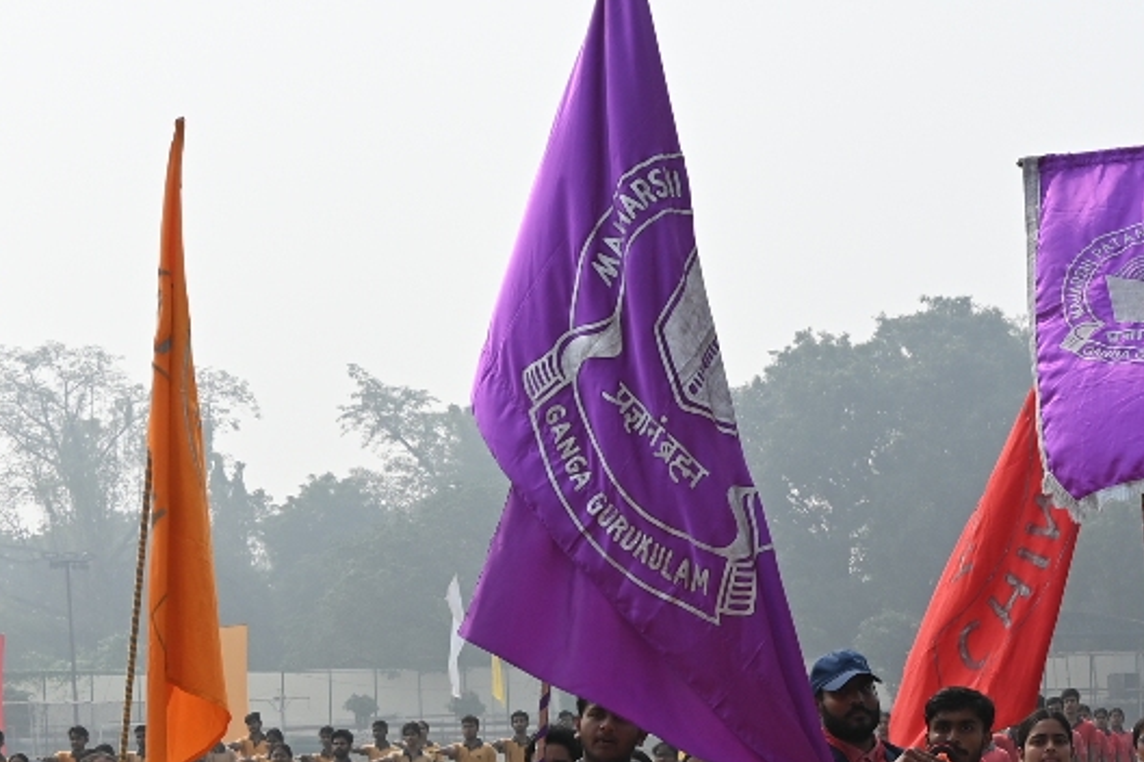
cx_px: 1081
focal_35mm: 100
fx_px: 3178
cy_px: 737
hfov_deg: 19.9
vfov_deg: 13.5
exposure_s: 1/400
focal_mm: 22
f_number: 7.1
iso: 100
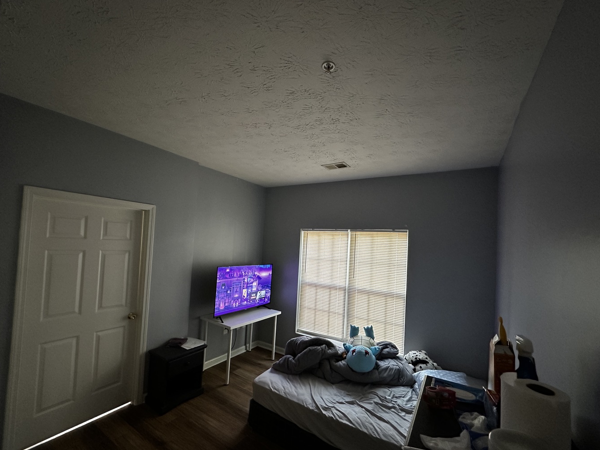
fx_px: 260
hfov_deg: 98.2
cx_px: 301
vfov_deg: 81.7
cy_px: 237
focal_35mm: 15
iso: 320
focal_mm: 2.22
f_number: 2.2
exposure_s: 1/60
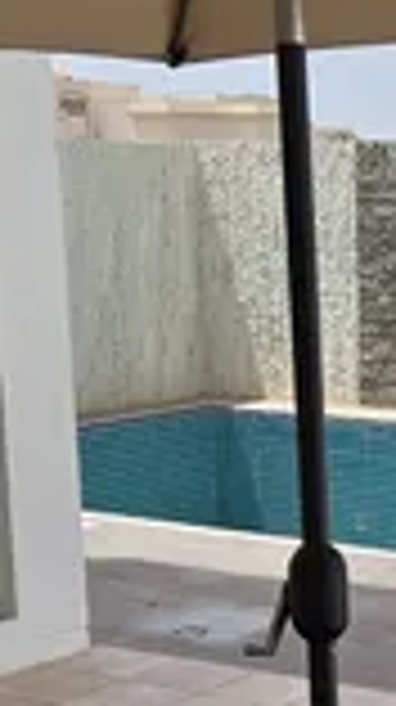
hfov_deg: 11.4
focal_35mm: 102
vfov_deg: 20.5
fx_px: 1909
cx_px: 576
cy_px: 643
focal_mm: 5.4
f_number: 1.8
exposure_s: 1/2921
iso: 32
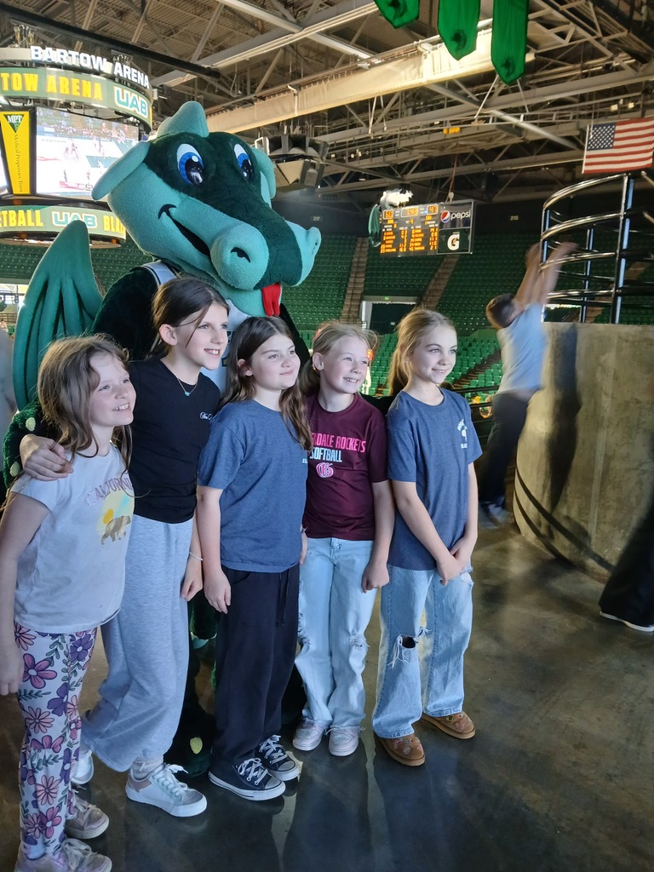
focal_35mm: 26
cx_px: 327
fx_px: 655
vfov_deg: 67.3
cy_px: 436
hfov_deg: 53.1
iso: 250
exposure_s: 1/24
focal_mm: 3.98
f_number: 1.8
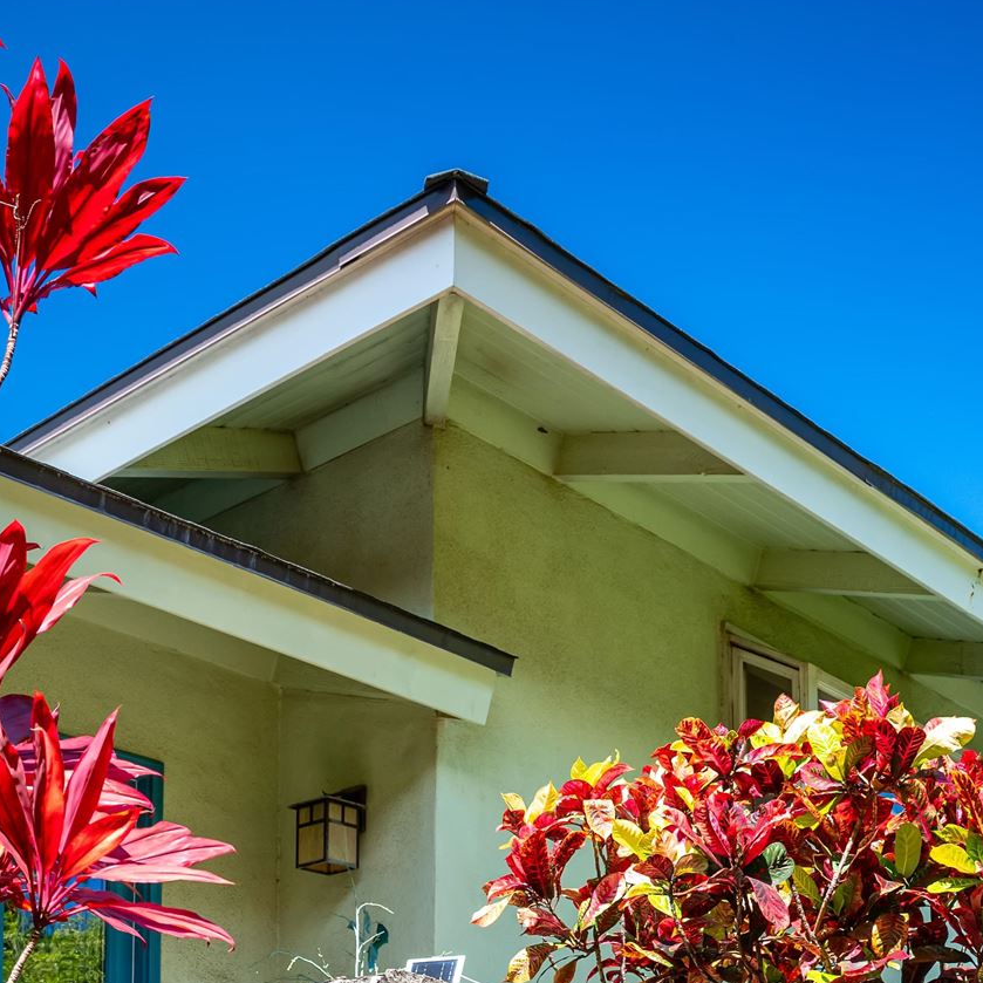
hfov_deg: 30.5
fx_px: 1799
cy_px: 1262
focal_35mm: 56
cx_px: 392
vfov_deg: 26.2
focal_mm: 24
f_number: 3.5
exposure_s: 1/1000
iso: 500
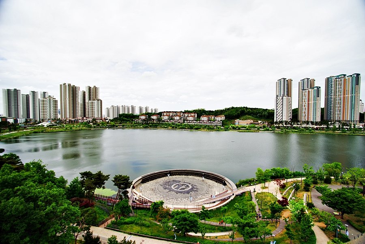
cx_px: 182
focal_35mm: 17
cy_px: 122
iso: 100
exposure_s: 1/320
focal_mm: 17
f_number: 4.5
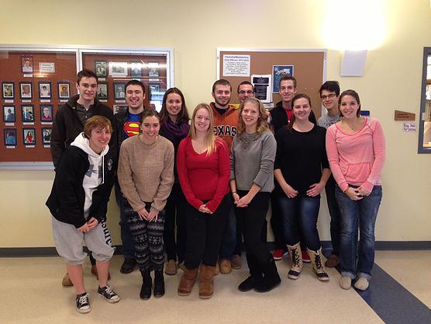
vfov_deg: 42.9
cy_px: 162
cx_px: 216
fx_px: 411
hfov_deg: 55.4
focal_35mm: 33
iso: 200
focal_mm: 4.13
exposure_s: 1/20
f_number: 2.4
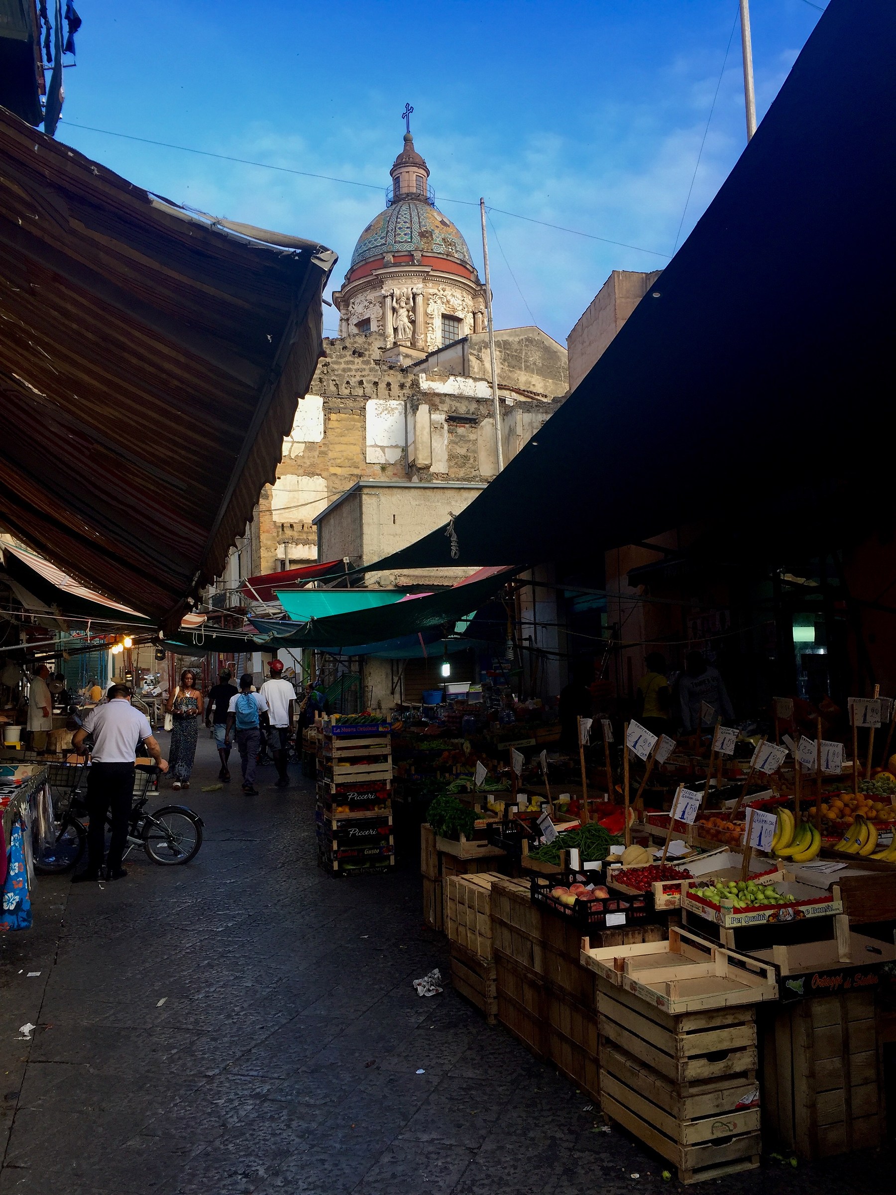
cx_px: 448
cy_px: 598
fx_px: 1001
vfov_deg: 61.7
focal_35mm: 29
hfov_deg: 48.2
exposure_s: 1/155
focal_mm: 4.15
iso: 32
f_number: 2.2
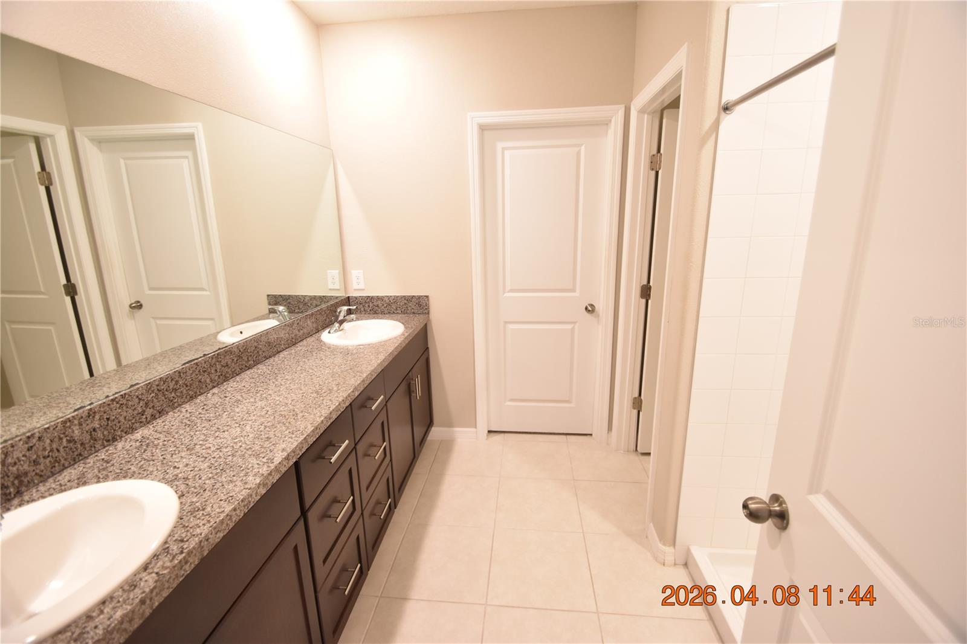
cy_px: 322
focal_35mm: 15
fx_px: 403
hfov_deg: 100.4
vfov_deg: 77.3
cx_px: 484
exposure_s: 1/30
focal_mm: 10
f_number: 3.5
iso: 800
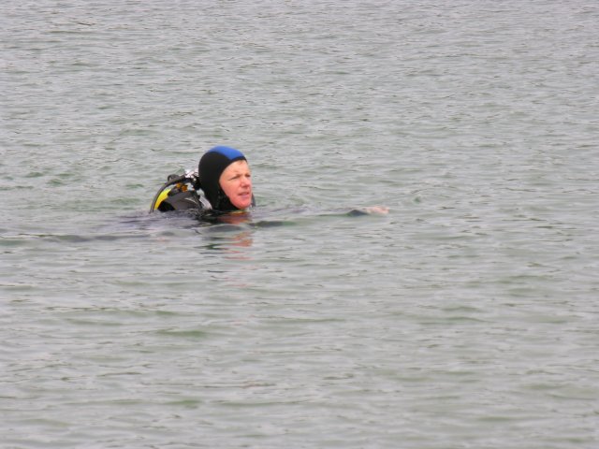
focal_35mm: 350
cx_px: 300
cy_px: 224
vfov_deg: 4.2
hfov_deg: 5.7
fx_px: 6056
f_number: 5.8
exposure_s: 1/154
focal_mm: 89
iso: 50
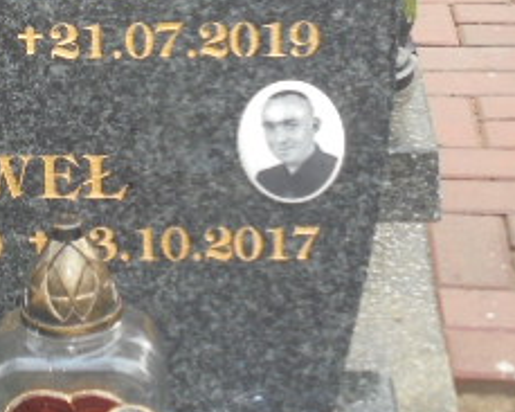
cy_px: -29
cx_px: -4
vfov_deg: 10.0
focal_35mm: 153
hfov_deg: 12.5
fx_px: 2331
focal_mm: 10.1
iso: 200
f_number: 5.2
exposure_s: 1/30
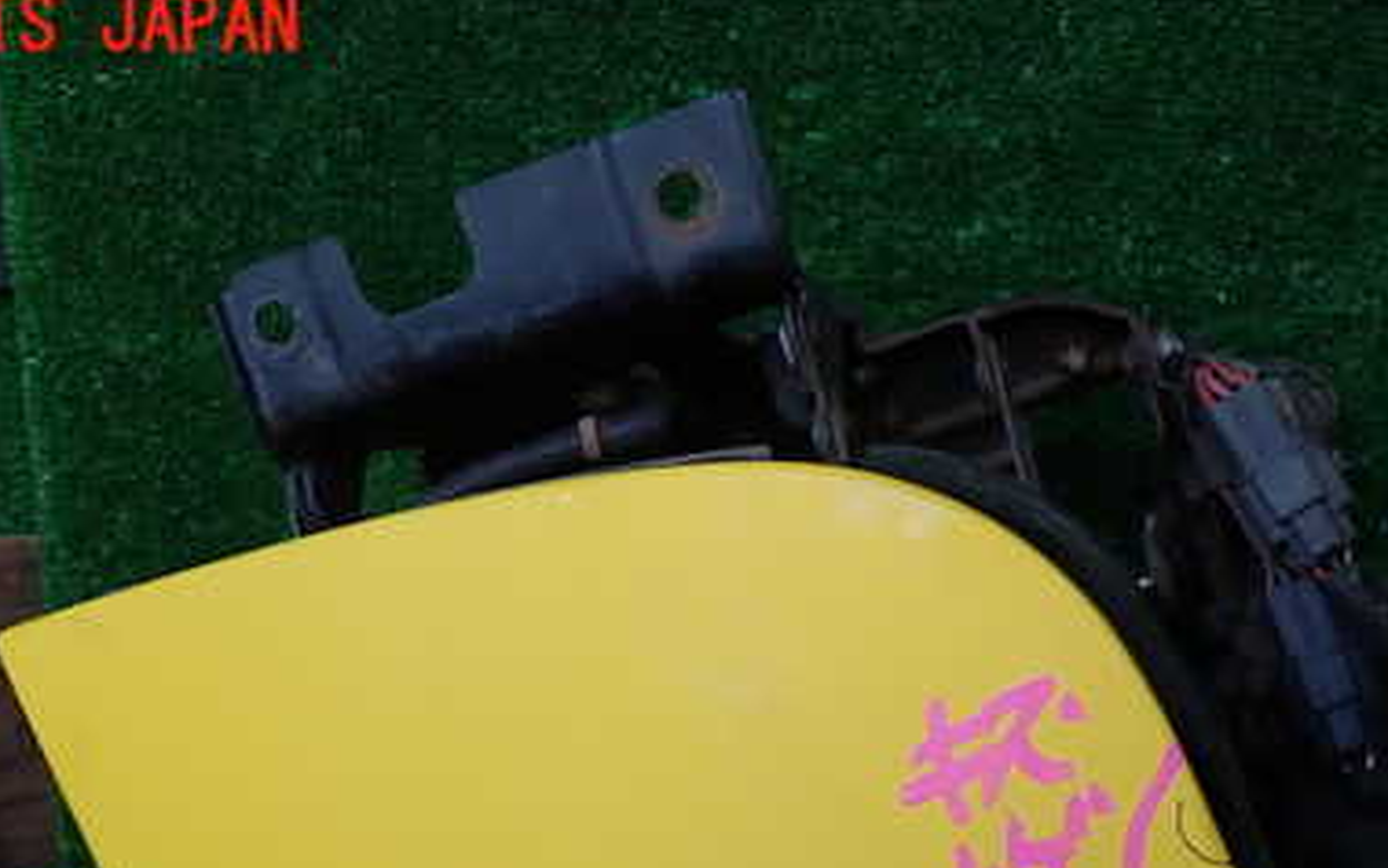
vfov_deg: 29.1
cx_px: 732
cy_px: 806
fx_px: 1589
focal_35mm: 42
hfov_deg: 47.2
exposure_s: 1/60
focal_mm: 4.5
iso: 160
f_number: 2
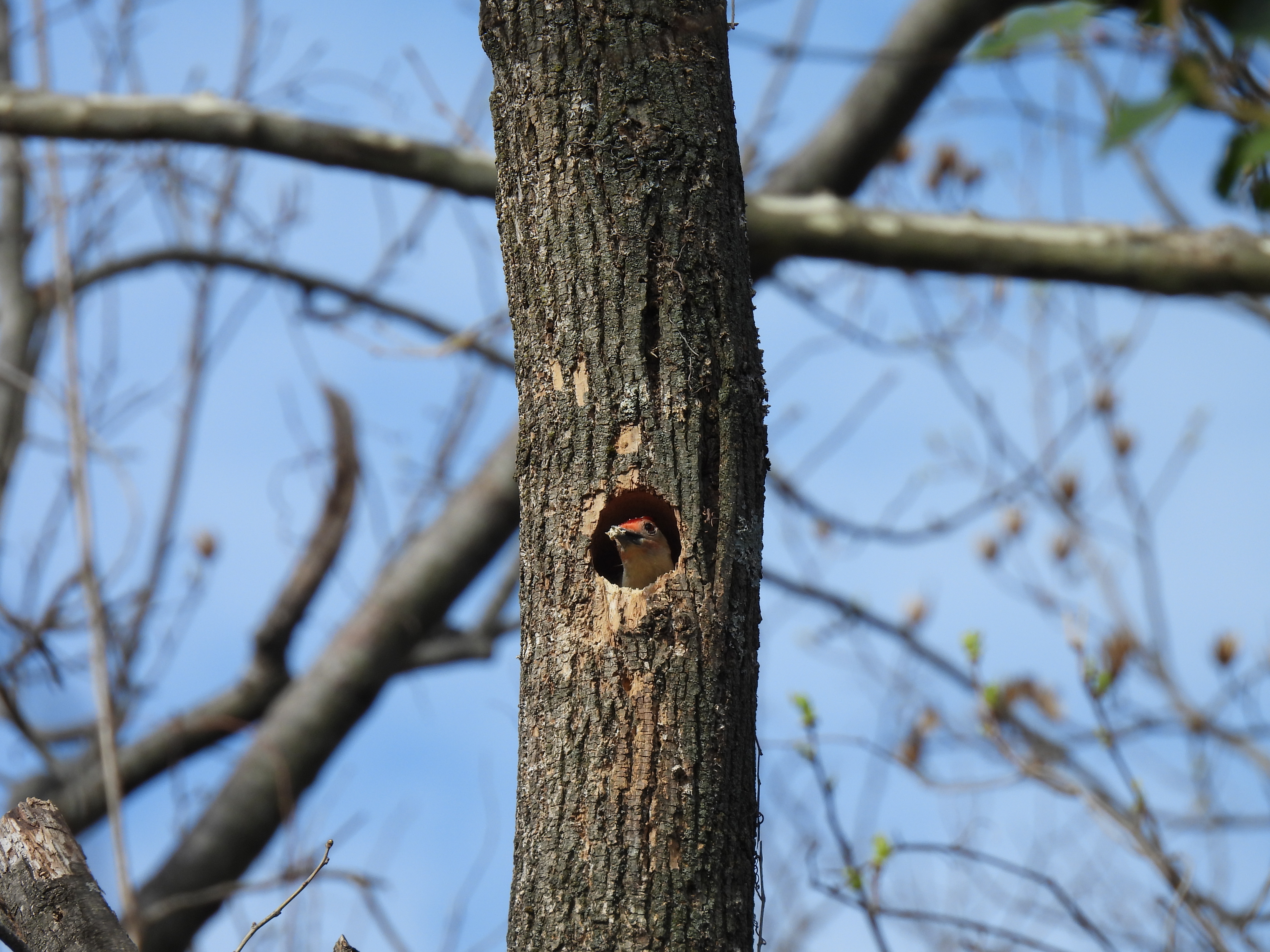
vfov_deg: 1.6
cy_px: 476
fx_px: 34854
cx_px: 635
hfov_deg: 2.1
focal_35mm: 950
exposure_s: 1/400
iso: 100
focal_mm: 170
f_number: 5.6
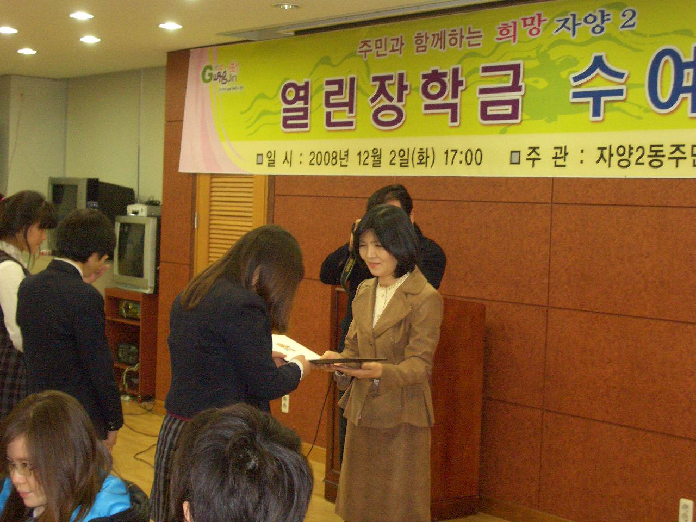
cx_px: 348
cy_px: 261
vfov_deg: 23.7
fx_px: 1247
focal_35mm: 62
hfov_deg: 31.2
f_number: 3.5
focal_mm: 10.2
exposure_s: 1/60
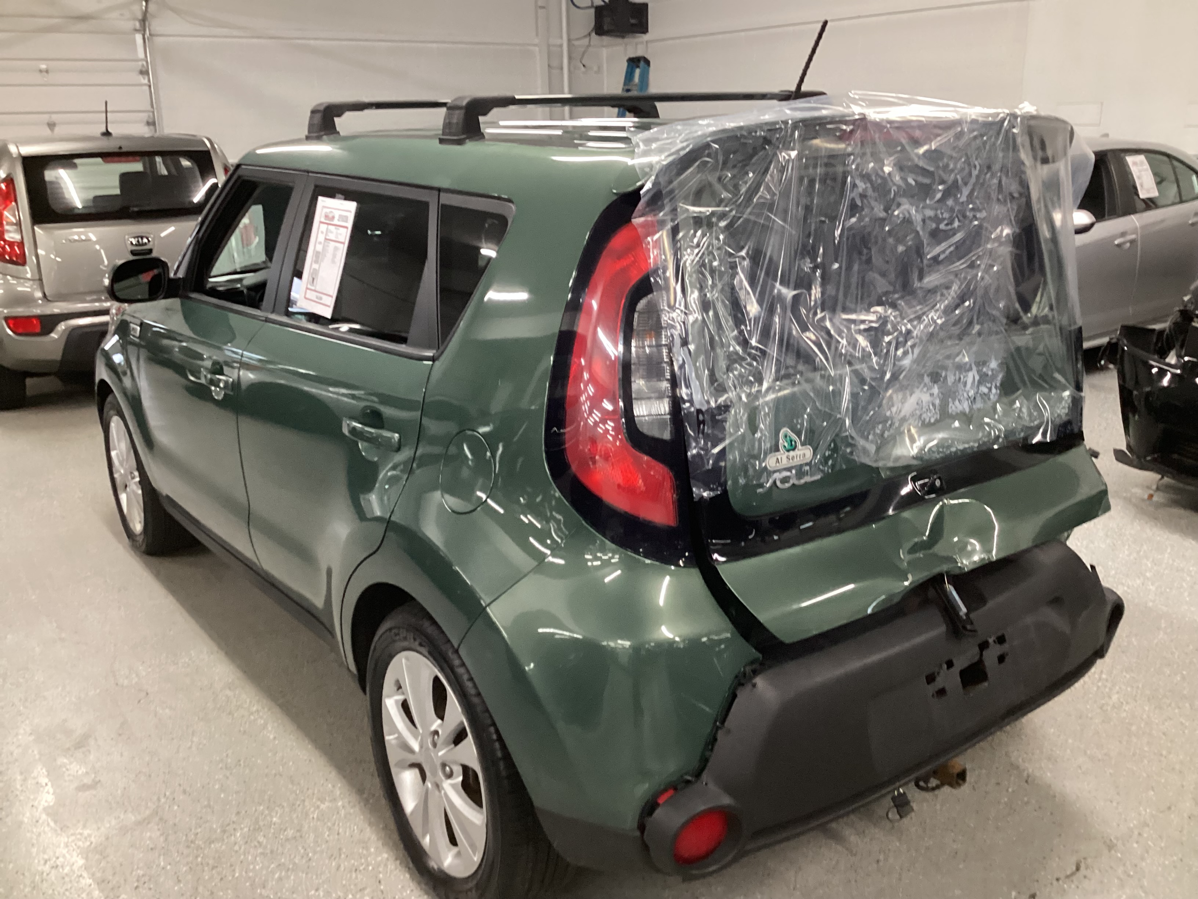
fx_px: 1073
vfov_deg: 45.4
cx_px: 599
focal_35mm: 31
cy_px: 450
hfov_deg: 58.4
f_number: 2.4
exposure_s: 1/50
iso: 400
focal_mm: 3.3
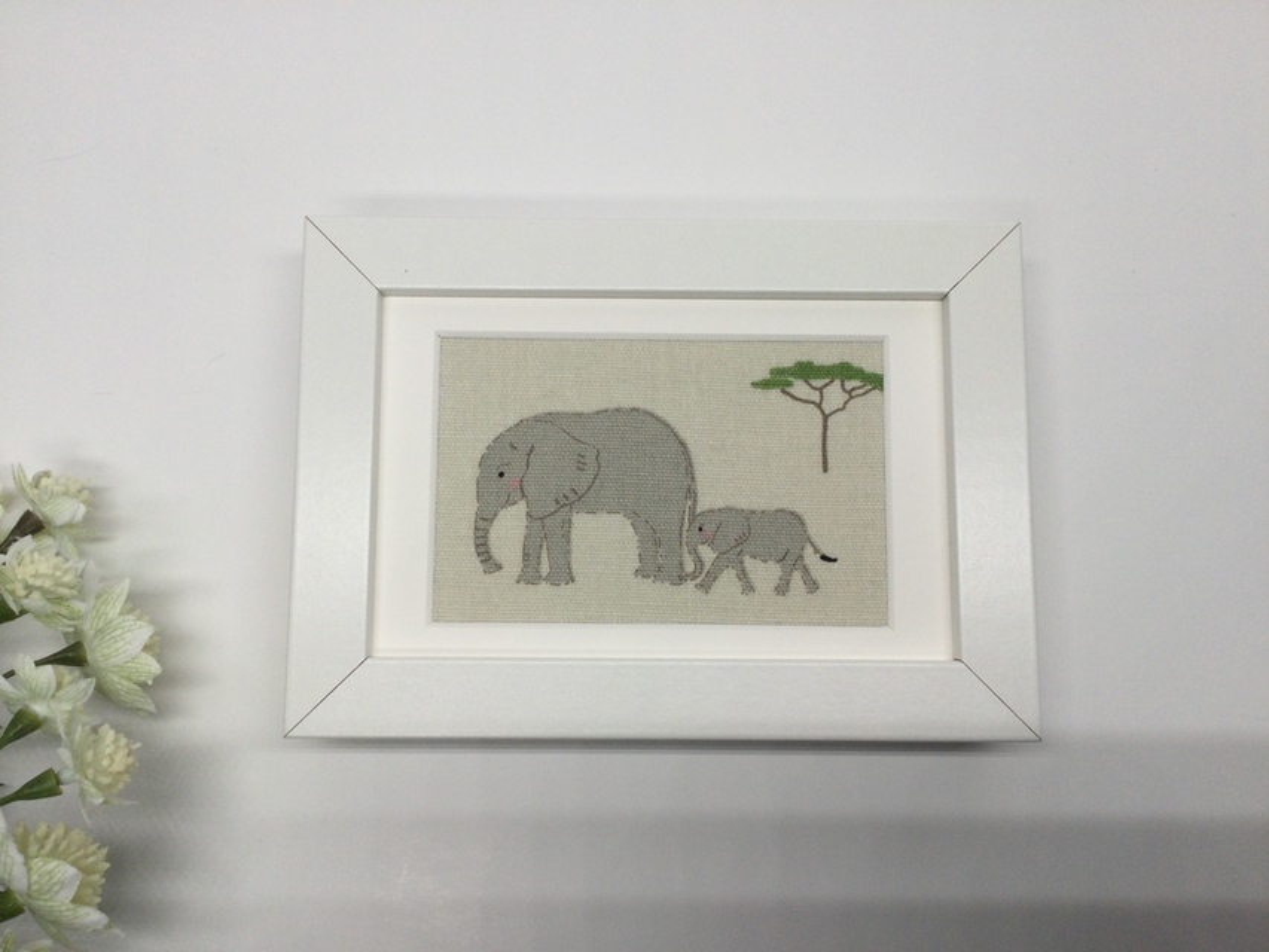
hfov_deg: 58.3
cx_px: 634
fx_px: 1137
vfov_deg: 45.5
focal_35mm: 31
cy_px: 476
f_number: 2.4
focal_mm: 3.3
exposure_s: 1/317
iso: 25
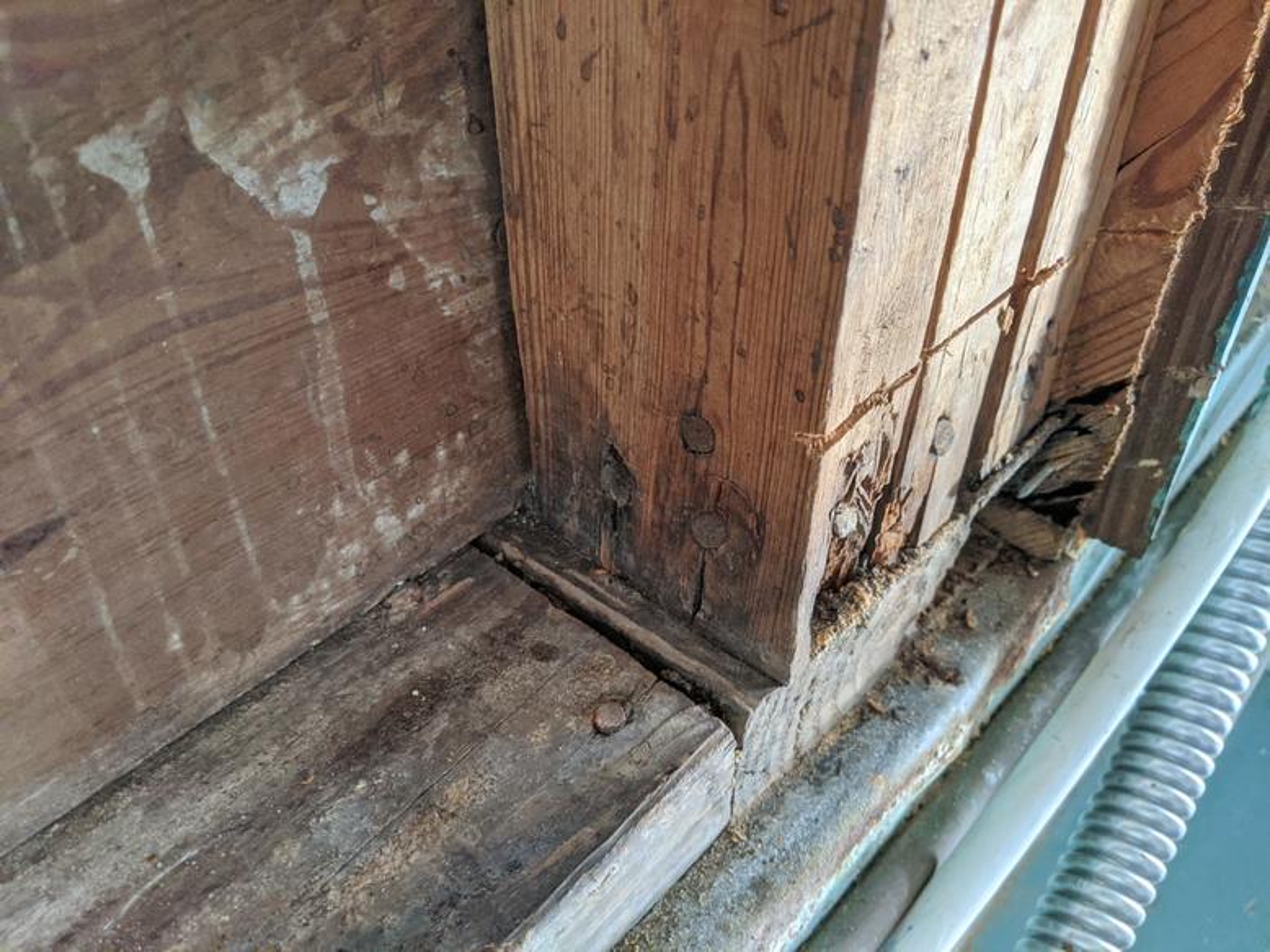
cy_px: 476
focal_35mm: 27
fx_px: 990
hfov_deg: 65.3
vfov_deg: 51.3
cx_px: 635
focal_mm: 4.44
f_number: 1.8
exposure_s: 1/40
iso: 331
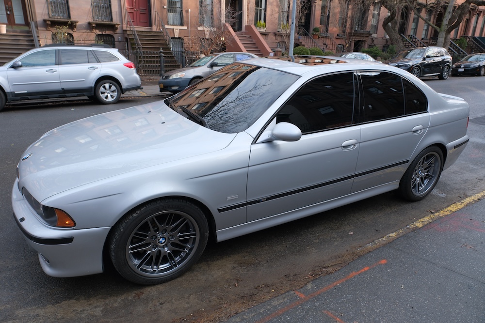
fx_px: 323
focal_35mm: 24
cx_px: 242
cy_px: 162
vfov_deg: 53.1
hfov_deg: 73.7
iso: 250
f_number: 4.5
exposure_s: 1/150
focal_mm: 16
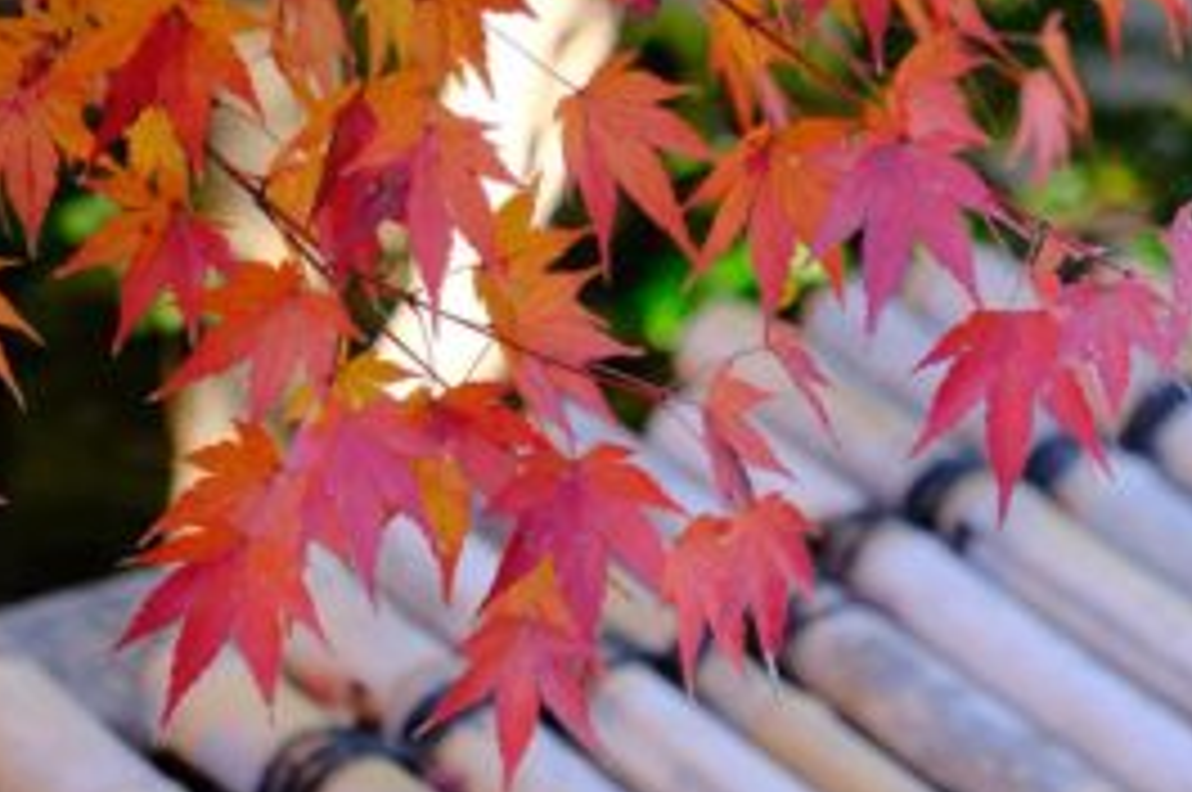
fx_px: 5622
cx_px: 886
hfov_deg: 12.1
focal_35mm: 170
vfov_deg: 8.0
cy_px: 128
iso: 800
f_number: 4.5
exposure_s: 1/170
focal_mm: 59.9
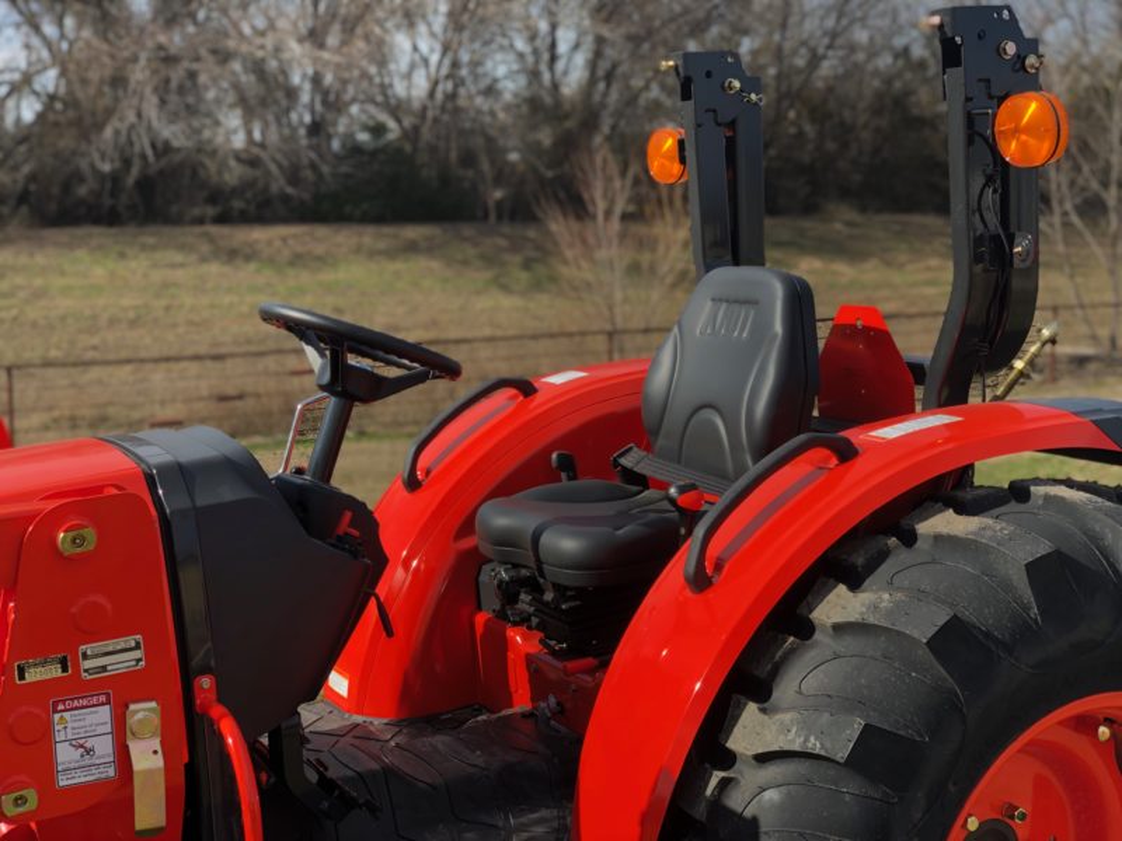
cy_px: 420
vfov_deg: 28.0
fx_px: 1685
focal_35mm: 52
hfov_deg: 36.8
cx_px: 561
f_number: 2.4
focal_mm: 6
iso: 16
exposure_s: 1/437
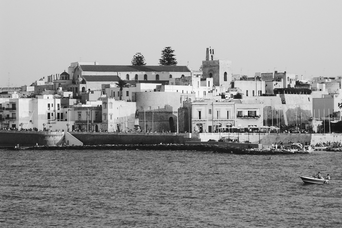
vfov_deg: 9.7
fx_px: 1349
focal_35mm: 142
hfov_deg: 14.4
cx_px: 209
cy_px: 109
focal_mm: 18.9
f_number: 4.9
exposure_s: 1/177
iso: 50
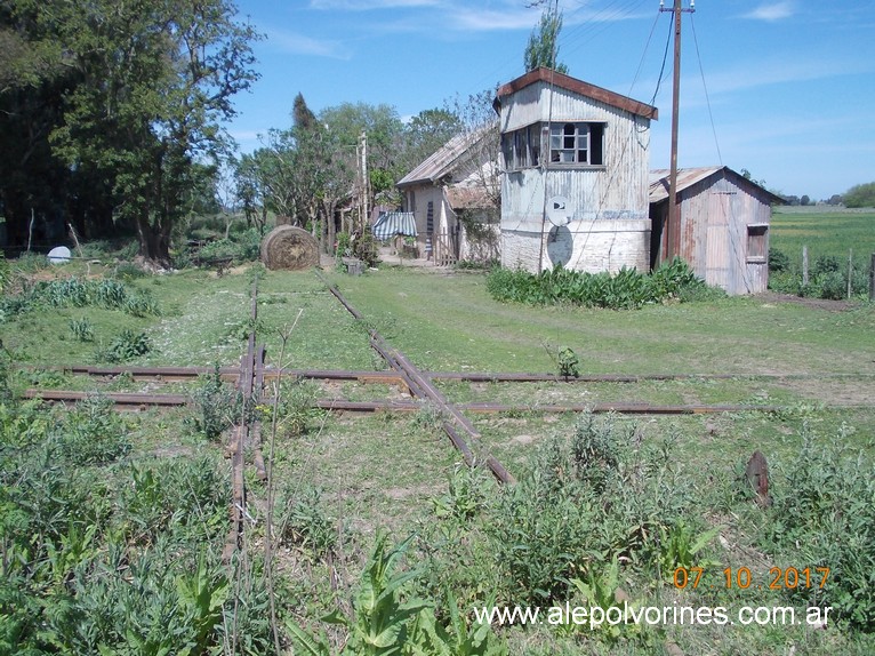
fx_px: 960
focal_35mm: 38
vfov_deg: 37.7
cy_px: 328
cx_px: 438
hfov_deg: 49.0
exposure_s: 1/250
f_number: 6.2
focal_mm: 5.3
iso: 80
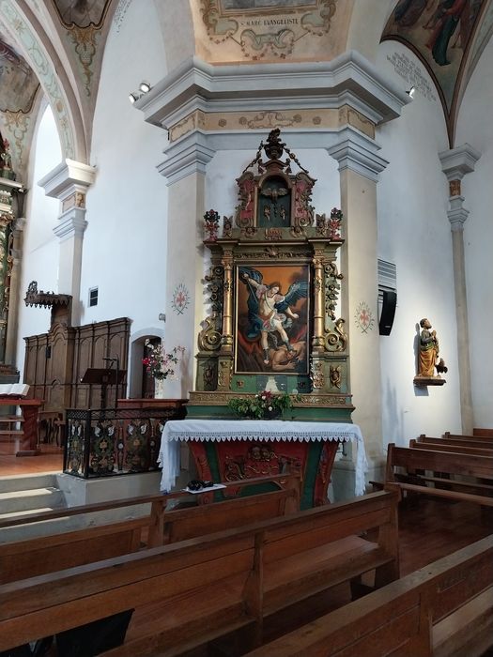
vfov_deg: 67.3
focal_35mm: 26
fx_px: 494
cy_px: 328
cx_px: 246
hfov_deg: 53.1
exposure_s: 1/33.3
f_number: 1.8
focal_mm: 4
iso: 400
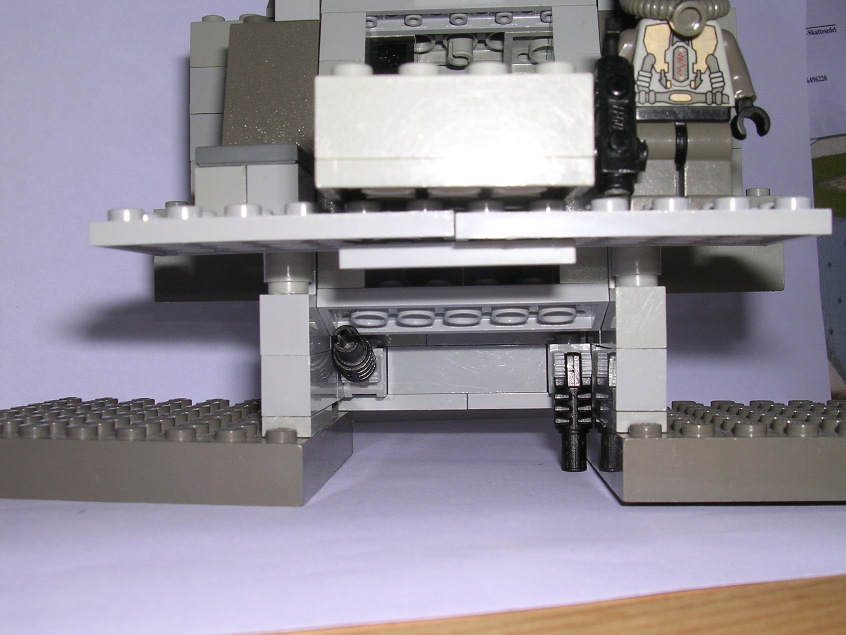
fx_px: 1051
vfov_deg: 33.6
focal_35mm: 43
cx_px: 423
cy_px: 318
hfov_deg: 43.9
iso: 100
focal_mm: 6.6
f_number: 5.9
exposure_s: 1/60.1
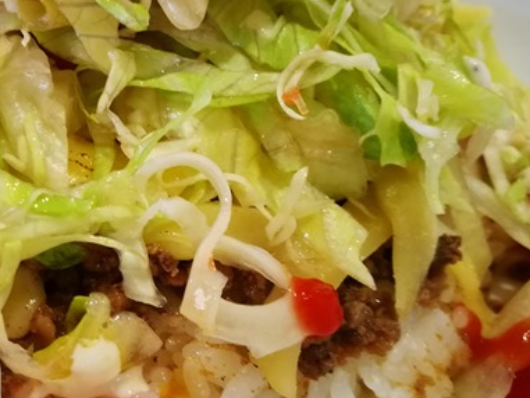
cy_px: 168
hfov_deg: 35.8
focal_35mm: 51
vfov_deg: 28.5
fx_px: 781
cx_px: 82
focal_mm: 4.5
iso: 320
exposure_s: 1/24
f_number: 4
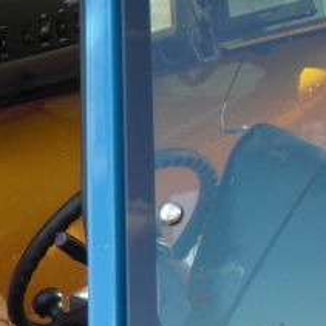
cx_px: -128
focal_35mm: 102
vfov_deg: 16.7
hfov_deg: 16.0
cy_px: 334
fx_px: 1087
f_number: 3.1
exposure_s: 1/200
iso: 64
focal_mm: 6.3
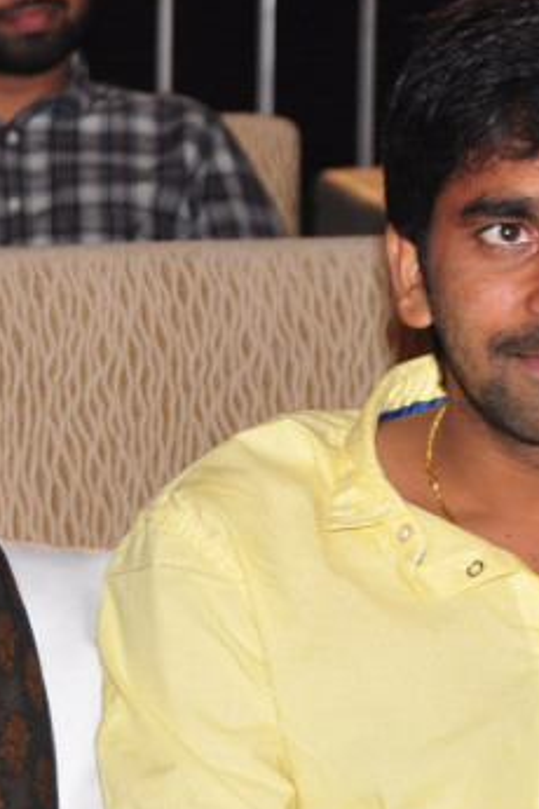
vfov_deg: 6.6
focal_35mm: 311
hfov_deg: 4.4
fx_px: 6984
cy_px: 694
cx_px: 89
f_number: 5.6
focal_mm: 70
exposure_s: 1/80
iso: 400
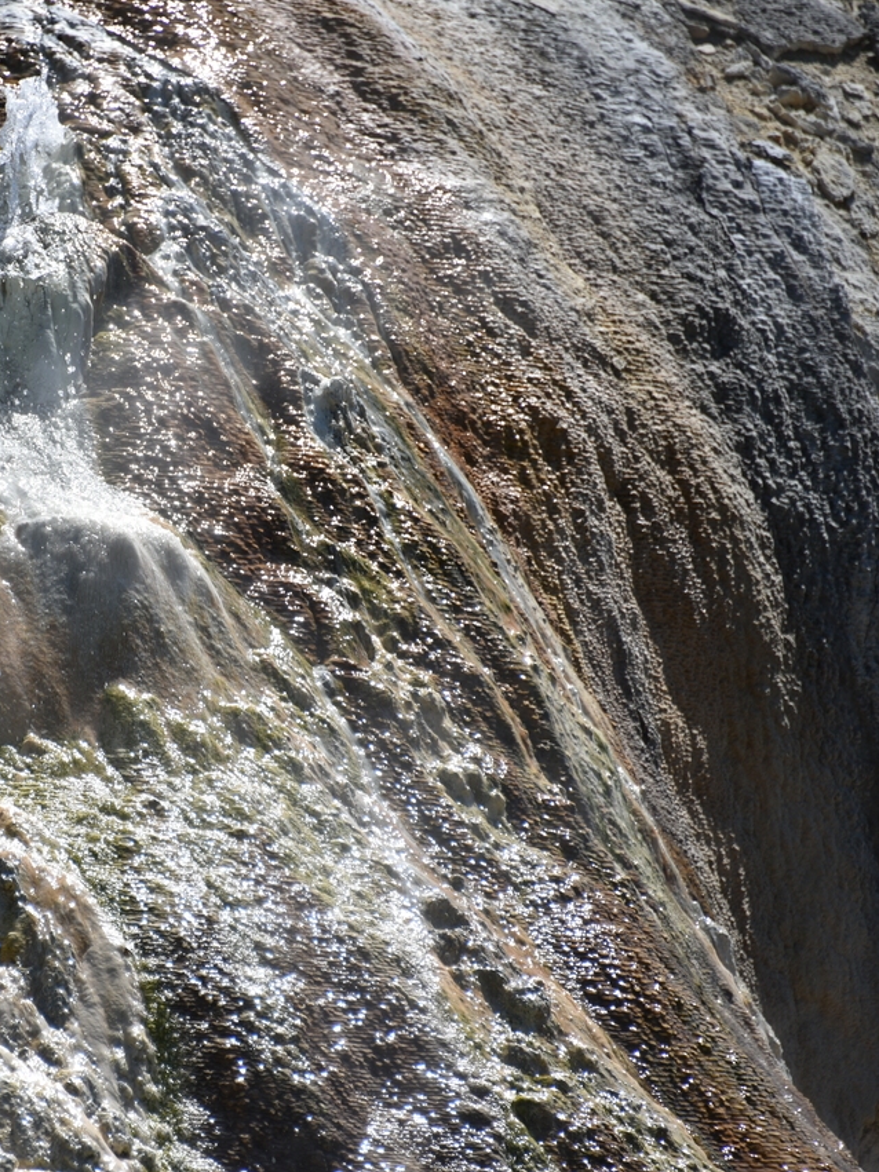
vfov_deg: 4.6
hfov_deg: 3.4
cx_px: 120
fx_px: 14698
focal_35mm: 434
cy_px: 585
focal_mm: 300
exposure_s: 1/640
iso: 100
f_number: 6.3
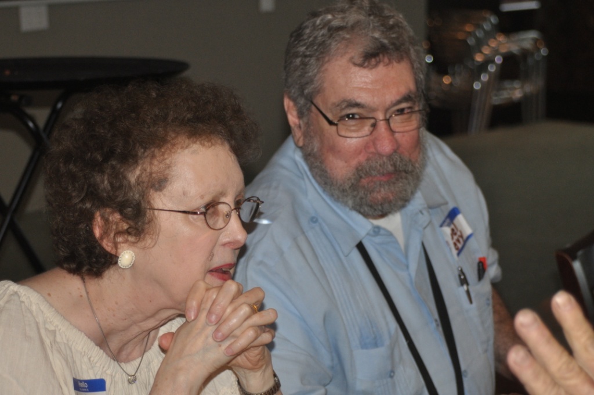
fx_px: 1681
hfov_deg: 20.0
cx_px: 297
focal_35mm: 102
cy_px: 198
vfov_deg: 13.4
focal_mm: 68
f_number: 5.3
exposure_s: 1/60
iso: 800
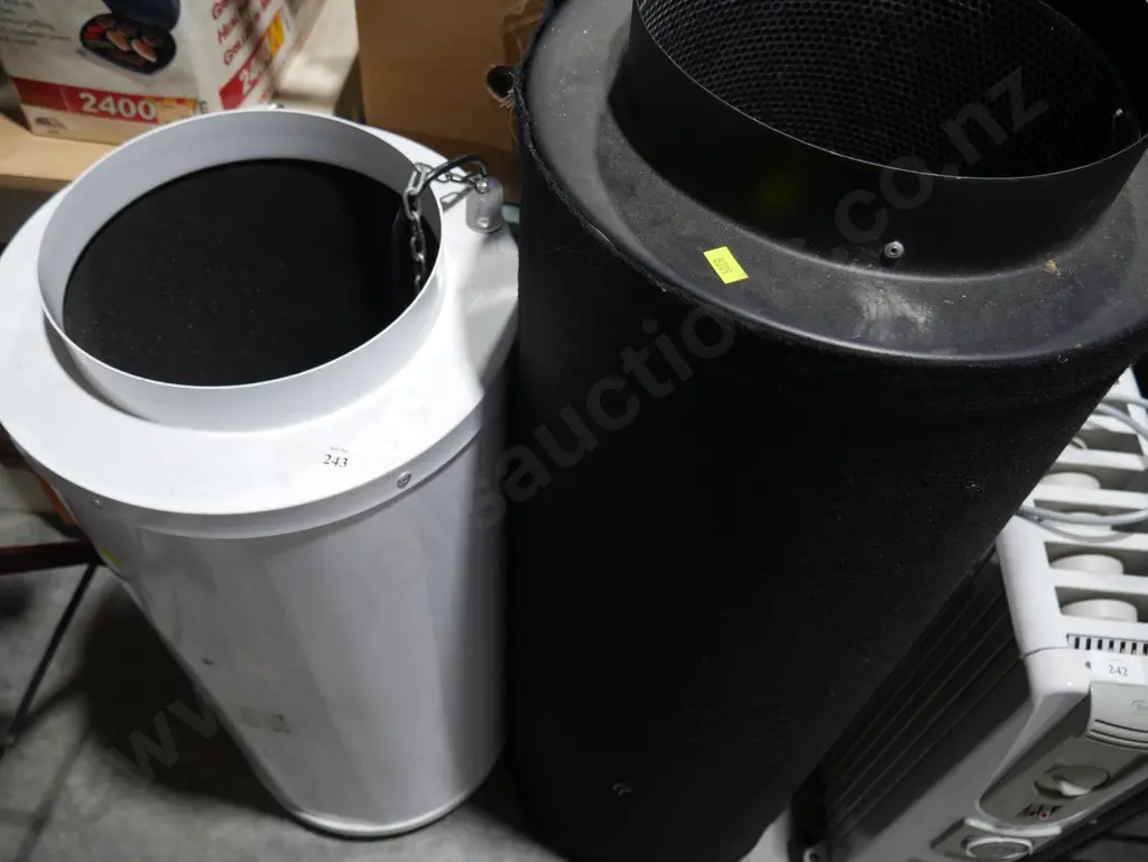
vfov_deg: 49.8
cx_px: 574
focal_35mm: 28
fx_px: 929
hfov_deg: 63.4
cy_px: 431
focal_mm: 14
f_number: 3.5
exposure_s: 1/60
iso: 200
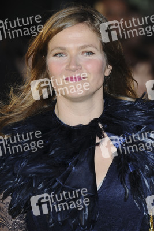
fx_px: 1923
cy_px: 116
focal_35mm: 300
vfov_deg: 6.9
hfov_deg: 4.6
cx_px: 77
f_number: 4.5
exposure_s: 1/160
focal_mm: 200
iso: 400
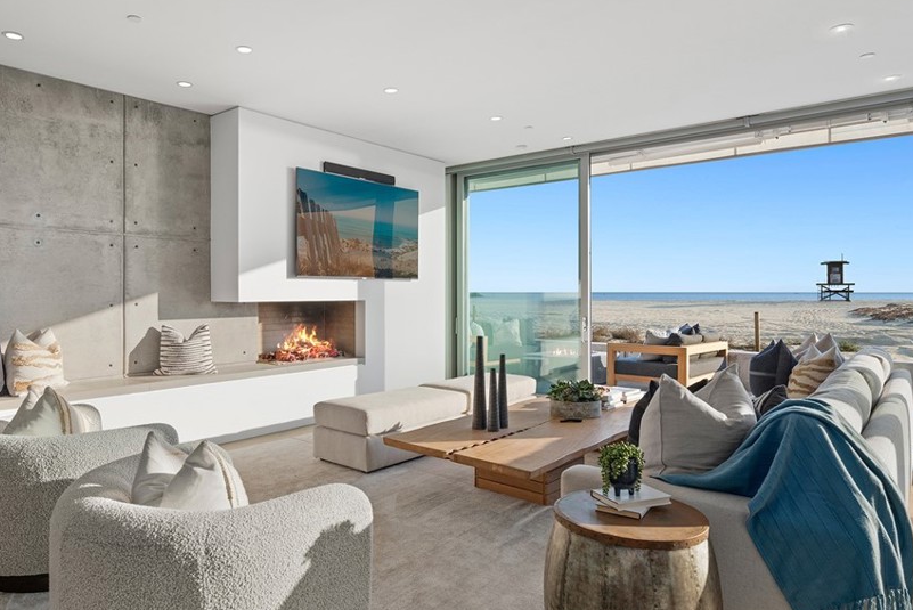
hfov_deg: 75.7
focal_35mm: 23
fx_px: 584
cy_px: 299
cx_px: 399
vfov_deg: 55.2
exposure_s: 1/100
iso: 320
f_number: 8
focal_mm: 18
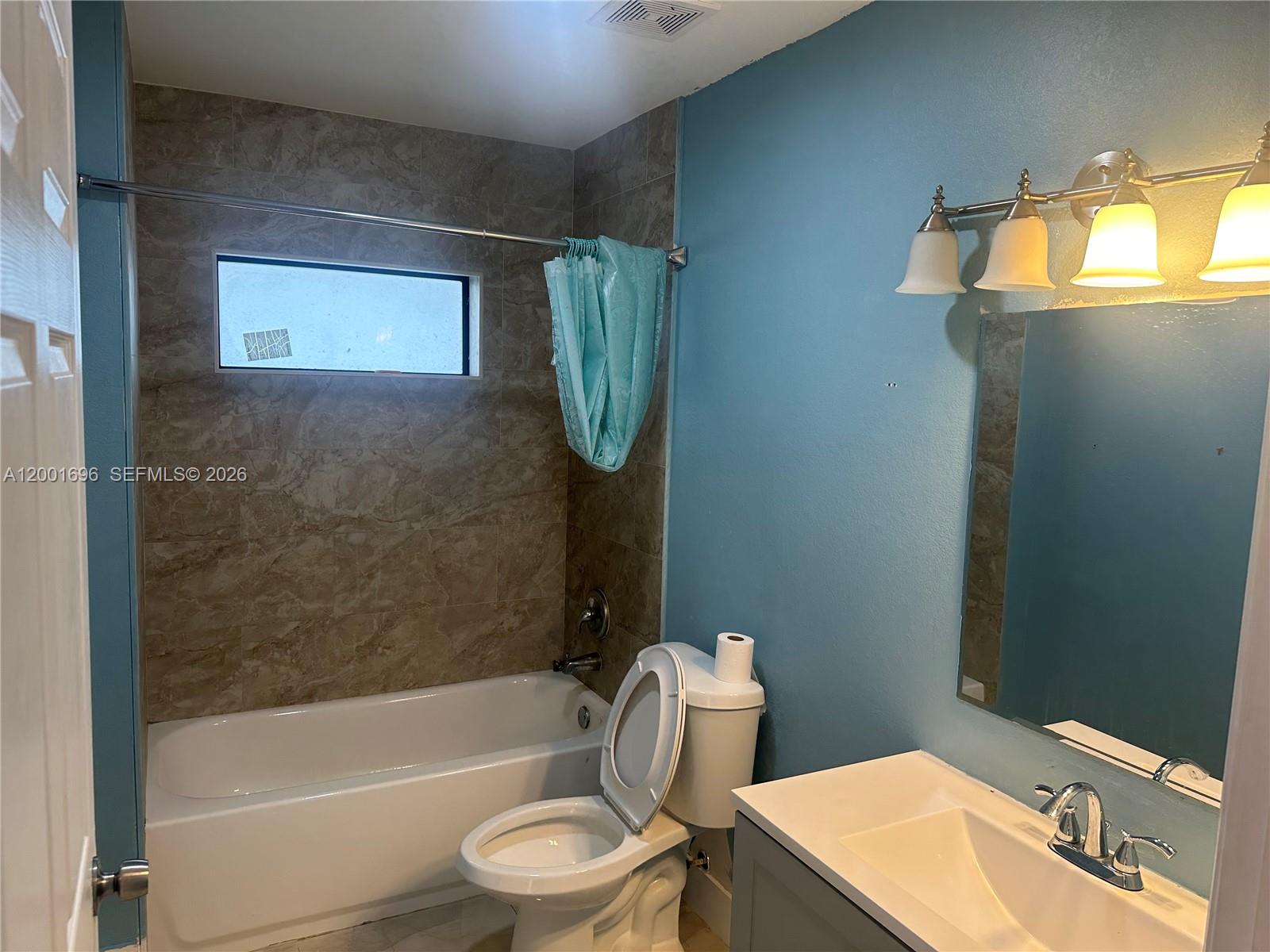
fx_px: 881
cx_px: 635
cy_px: 476
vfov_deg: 56.8
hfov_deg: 71.6
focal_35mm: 24
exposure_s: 1/120
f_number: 1.78
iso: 125
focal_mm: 6.86
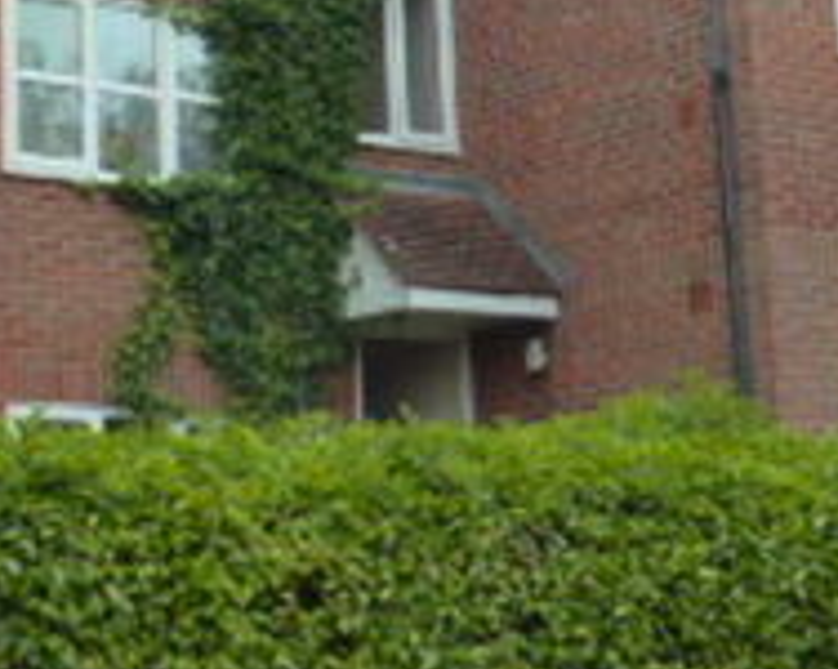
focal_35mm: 91
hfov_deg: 21.0
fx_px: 2255
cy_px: 163
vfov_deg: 16.8
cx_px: 303
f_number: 3.3
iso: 160
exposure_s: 1/250
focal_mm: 4.3
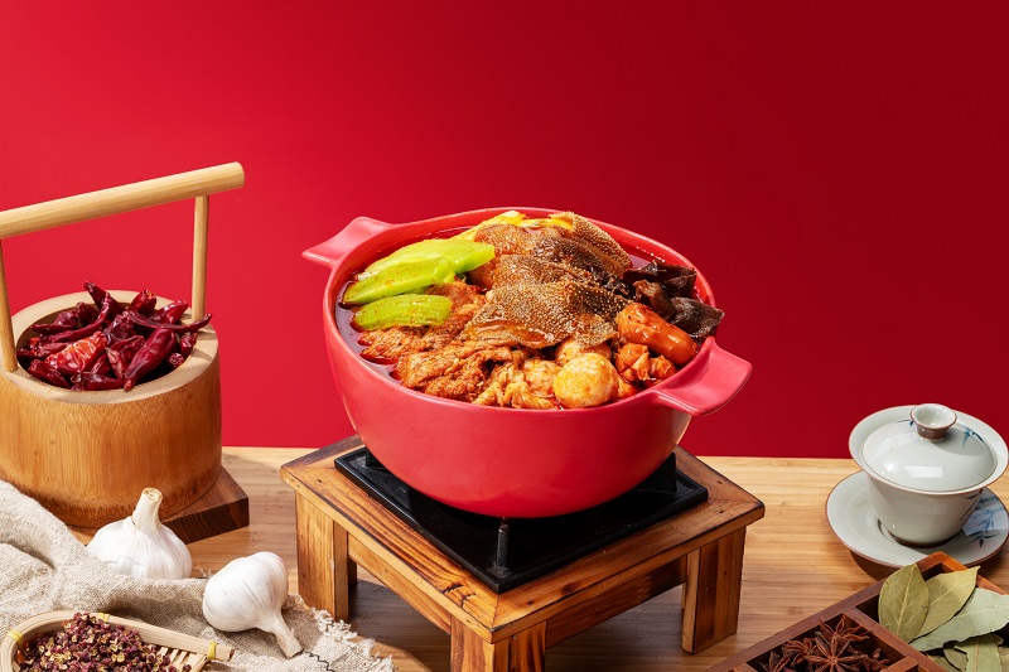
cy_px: 336
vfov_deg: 15.2
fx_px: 2522
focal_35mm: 90
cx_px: 504
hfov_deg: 22.6
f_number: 14
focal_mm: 90
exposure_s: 1/125
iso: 160
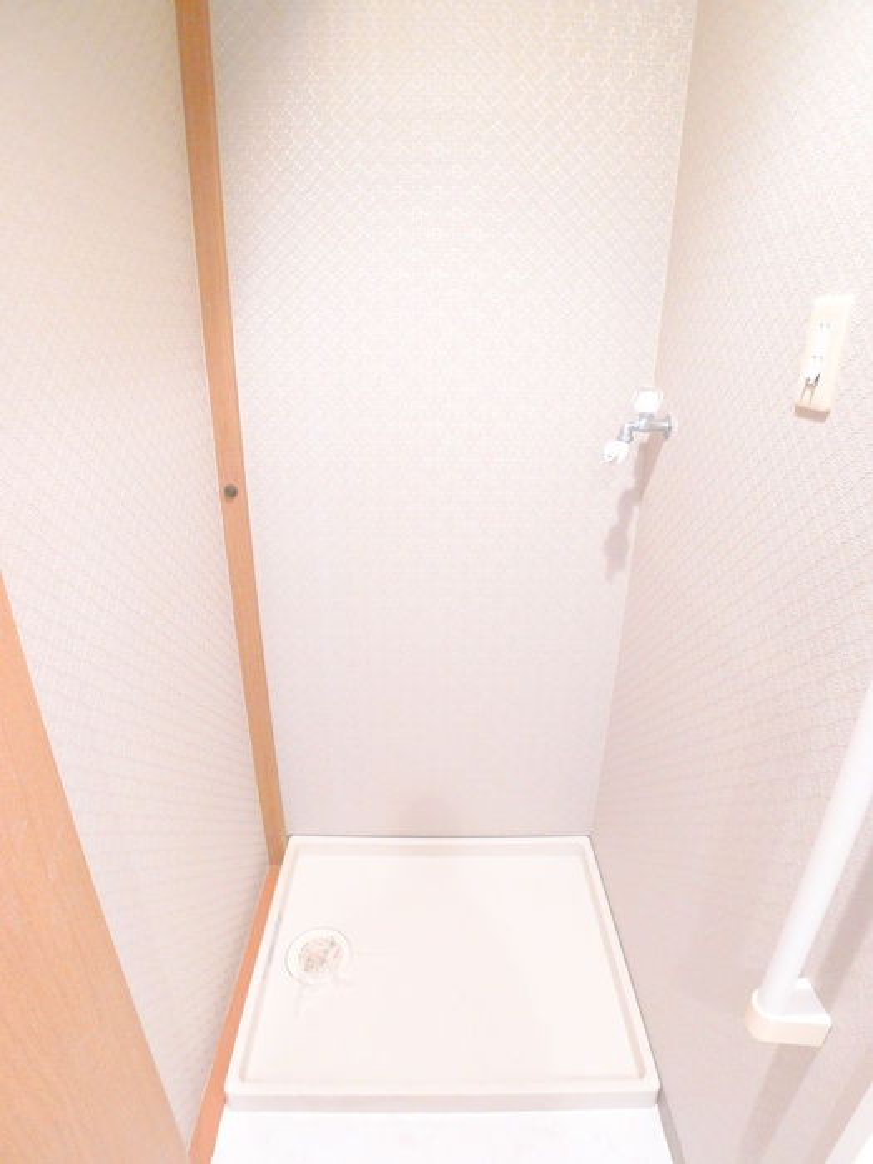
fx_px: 807
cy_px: 582
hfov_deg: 56.8
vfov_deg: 71.6
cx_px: 436
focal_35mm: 24
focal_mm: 5.1
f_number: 2
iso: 800
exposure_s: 1/20
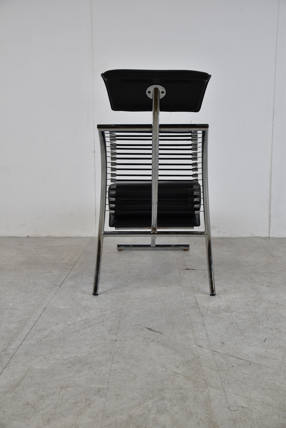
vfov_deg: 49.5
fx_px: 464
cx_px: 143
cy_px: 214
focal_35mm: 39
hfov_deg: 34.2
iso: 160
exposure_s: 1/80
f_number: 3.8
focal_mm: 26
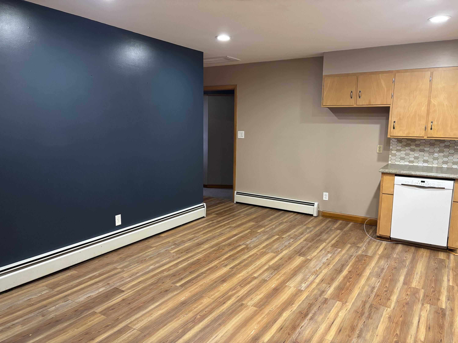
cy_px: 172
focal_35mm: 26
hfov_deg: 67.3
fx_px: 344
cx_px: 229
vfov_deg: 53.1
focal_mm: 5.96
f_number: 1.6
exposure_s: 1/60
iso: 400
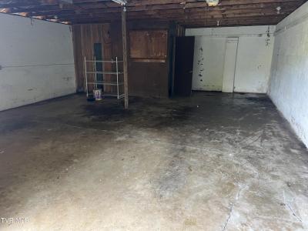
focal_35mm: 26
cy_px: 116
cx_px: 154
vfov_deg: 53.1
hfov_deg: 67.3
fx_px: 231
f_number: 1.5
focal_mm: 5.7
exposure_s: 1/74
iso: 125
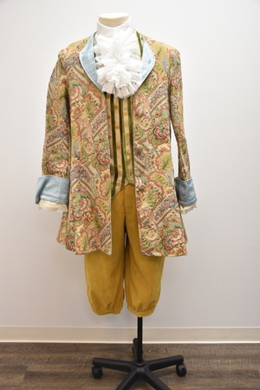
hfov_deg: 40.0
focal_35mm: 33
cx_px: 130
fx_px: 357
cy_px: 195
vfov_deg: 57.2
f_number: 4.5
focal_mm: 22
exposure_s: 1/80
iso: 1000
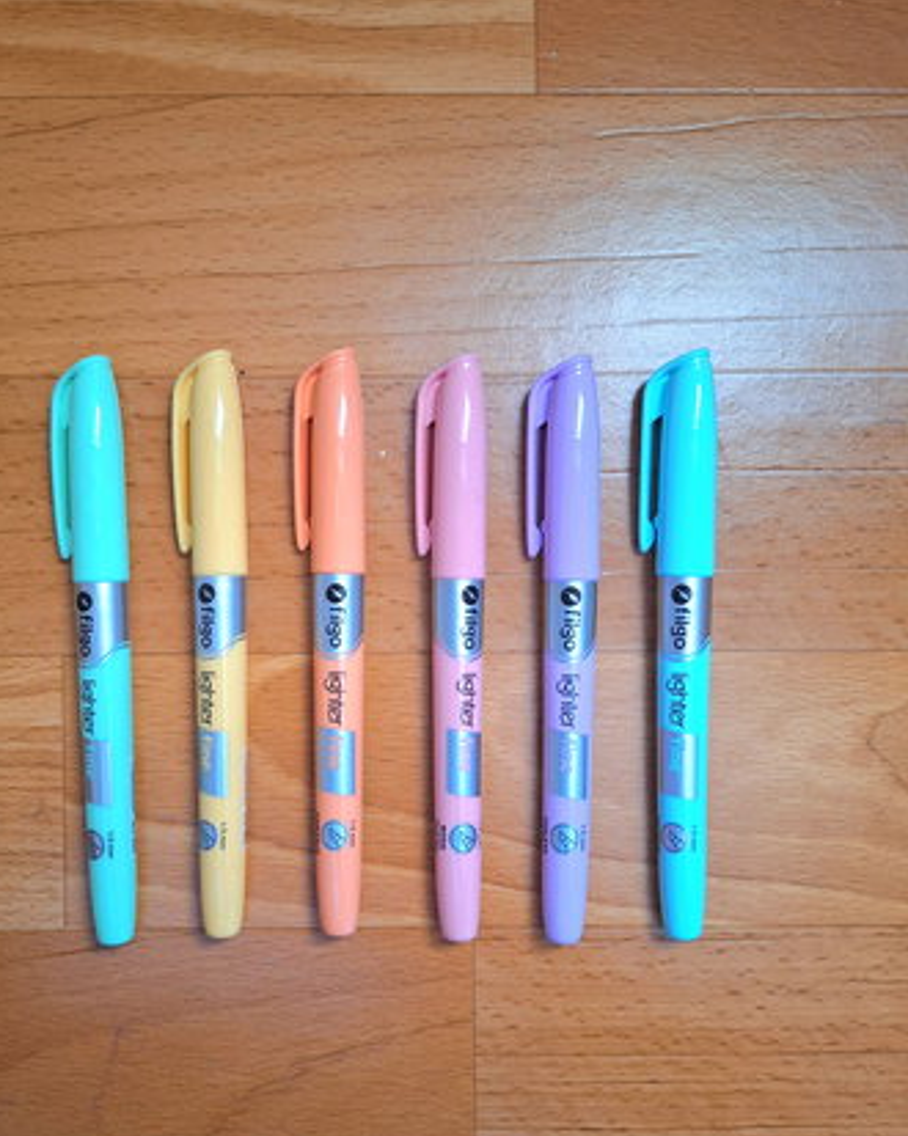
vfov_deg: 60.4
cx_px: 404
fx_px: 975
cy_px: 612
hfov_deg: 49.8
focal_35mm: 29
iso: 250
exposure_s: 1/25
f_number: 1.8
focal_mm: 5.54
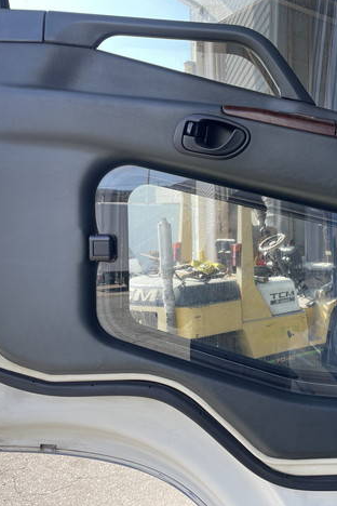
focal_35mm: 37
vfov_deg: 51.9
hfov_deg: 34.8
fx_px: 520
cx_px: 270
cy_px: 256
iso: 32
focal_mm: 4.2
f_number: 1.6
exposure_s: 1/487
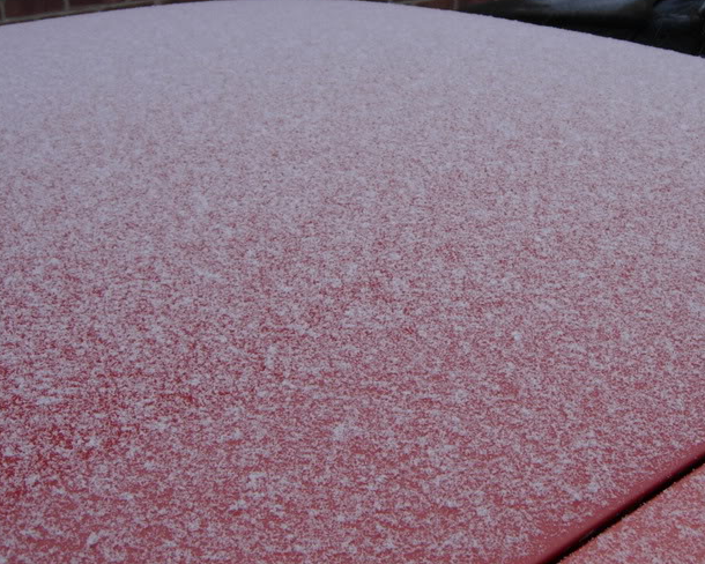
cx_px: 487
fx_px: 1231
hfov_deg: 31.6
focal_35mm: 59
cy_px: 186
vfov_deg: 25.7
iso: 50
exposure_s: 1/111
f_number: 3.4
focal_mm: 7.5
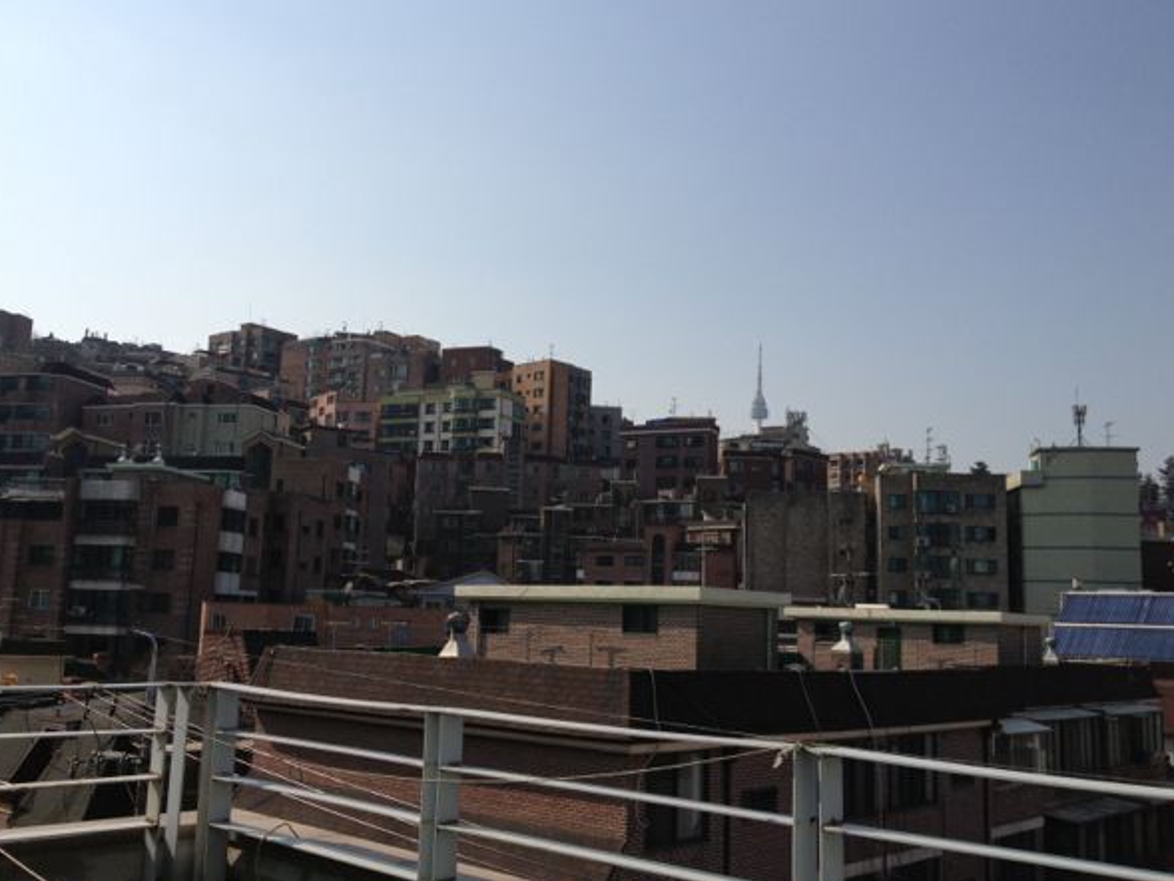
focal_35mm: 38
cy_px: 431
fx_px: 1289
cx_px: 560
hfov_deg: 49.0
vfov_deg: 37.7
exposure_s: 1/2907
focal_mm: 4.28
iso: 50
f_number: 2.4
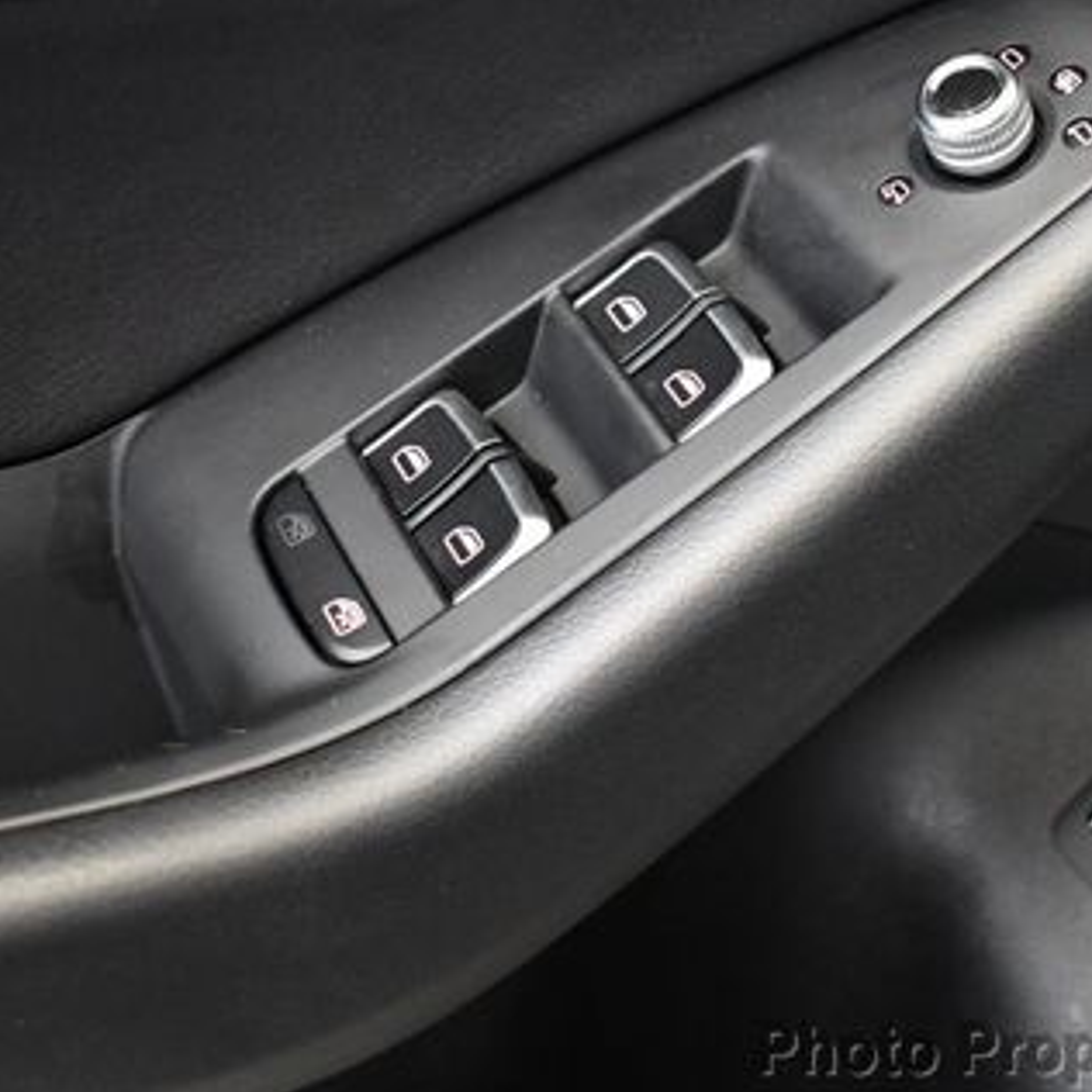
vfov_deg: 27.6
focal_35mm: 62
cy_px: 377
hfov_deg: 27.6
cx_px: 715
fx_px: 2213
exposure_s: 1/80
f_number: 3.5
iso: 3200
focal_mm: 18
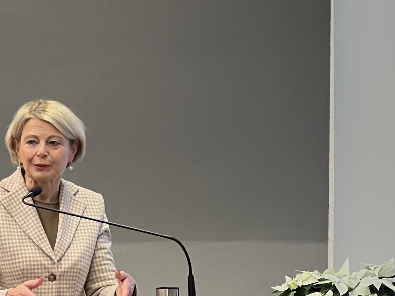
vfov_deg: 6.3
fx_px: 2693
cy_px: 218
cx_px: -13
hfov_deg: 8.3
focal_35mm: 236
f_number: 2.8
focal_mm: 9
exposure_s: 1/50
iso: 320
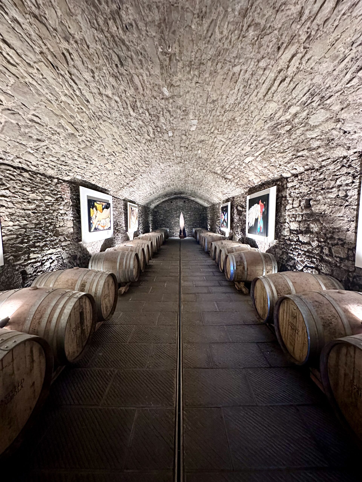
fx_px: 195
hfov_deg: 85.7
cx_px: 181
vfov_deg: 102.1
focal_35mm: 14
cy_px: 241
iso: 640
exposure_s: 1/50
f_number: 2.2
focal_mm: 2.22
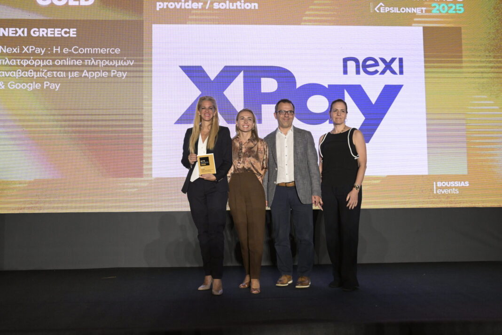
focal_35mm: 36
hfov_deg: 53.1
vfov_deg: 36.9
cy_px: 168
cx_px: 251
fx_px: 502
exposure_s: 1/400
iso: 2000
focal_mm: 24
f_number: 2.8
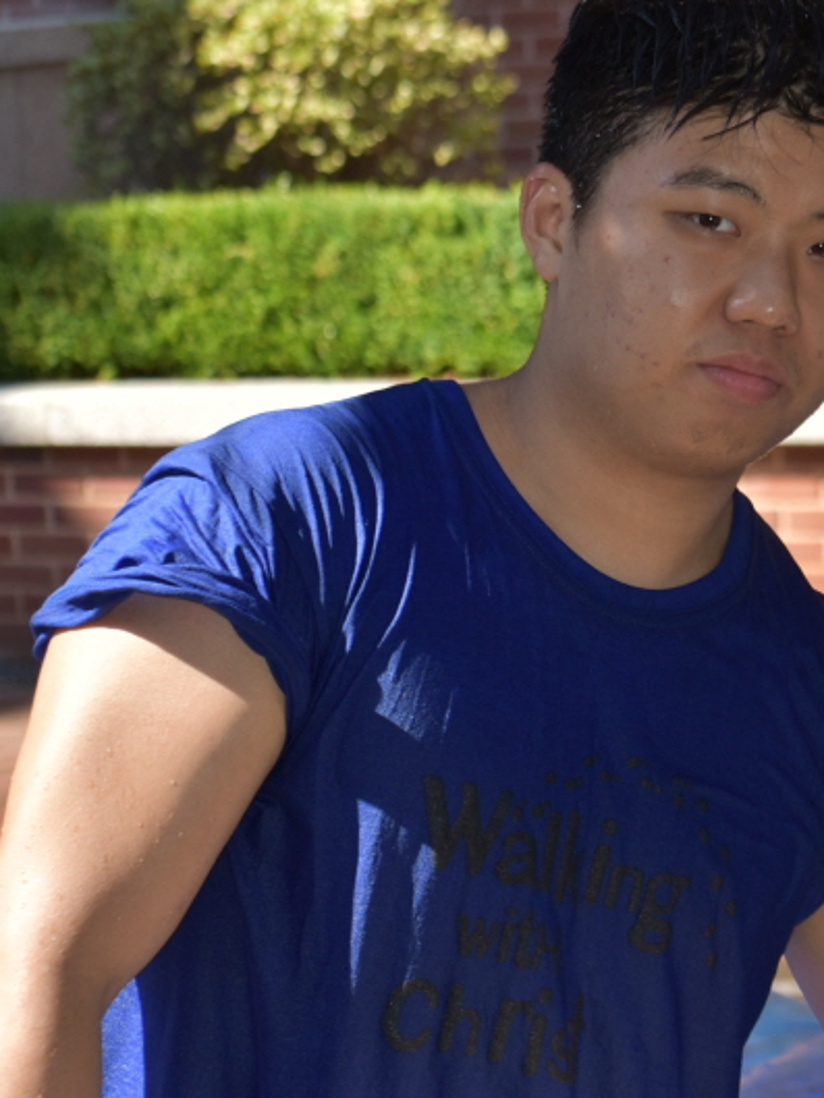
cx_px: 901
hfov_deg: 7.7
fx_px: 6060
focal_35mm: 191
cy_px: 648
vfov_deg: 10.4
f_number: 6.3
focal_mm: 70
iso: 100
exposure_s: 1/160
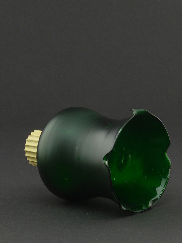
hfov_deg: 4.0
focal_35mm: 373
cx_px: 91
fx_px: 2615
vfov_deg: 5.3
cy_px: 122
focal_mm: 66.8
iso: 200
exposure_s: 1/25
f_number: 8
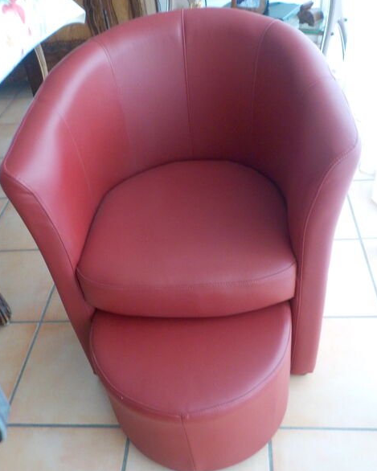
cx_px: 187
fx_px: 446
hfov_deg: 45.8
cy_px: 242
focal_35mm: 32
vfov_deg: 55.6
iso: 280
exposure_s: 1/30
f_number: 3.3
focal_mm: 4.1
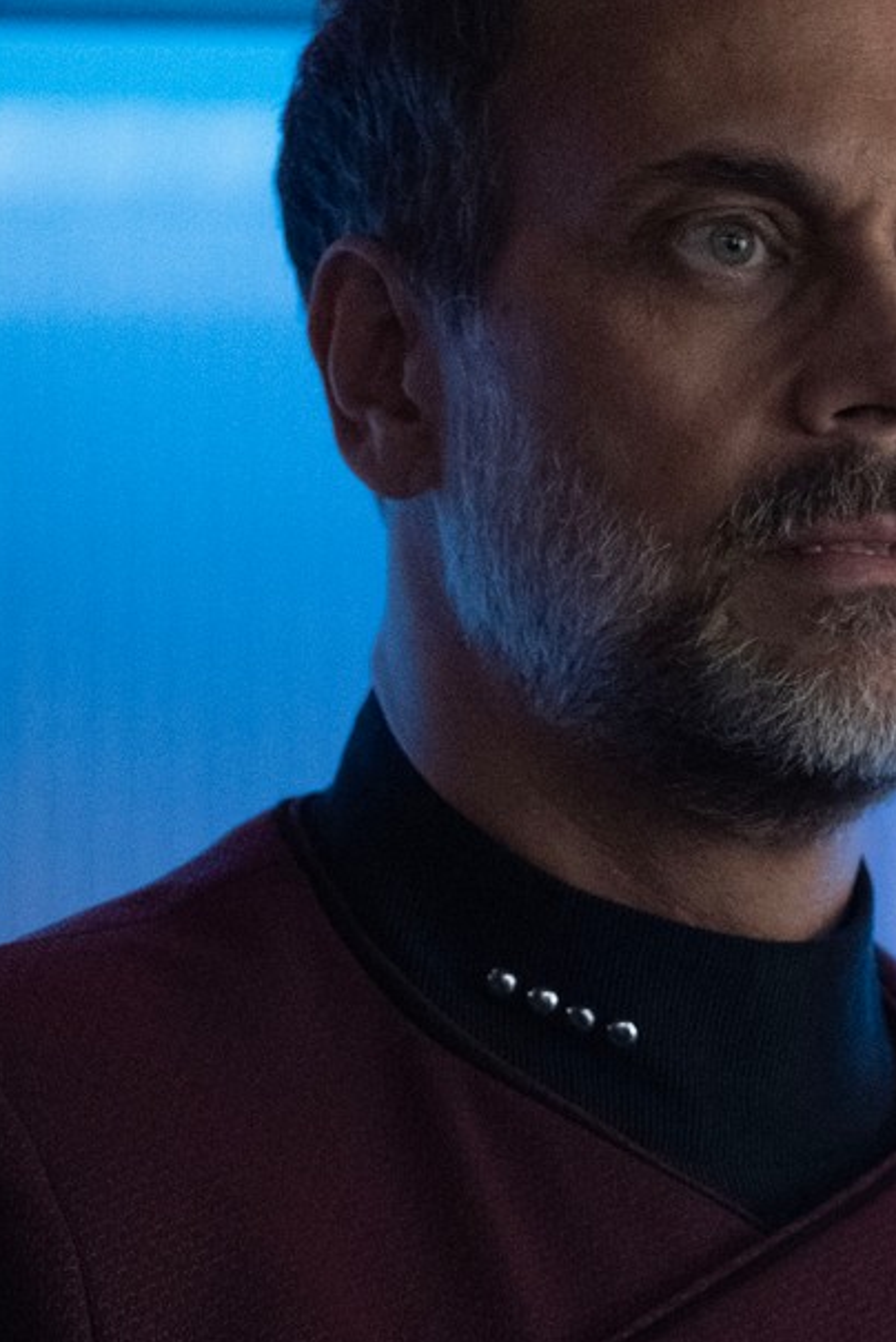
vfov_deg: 3.7
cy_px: 1342
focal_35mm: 555
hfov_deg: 2.5
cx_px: 558
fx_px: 20695
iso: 6400
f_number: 3.2
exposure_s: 1/100
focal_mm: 140
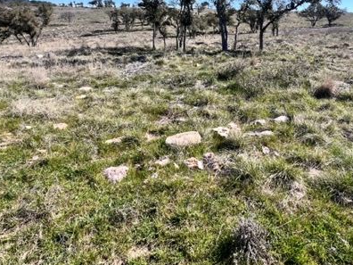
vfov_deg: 60.4
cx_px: 208
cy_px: 70
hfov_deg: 78.3
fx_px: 214
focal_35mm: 21
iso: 32
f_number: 1.8
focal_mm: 1.57
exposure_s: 1/995
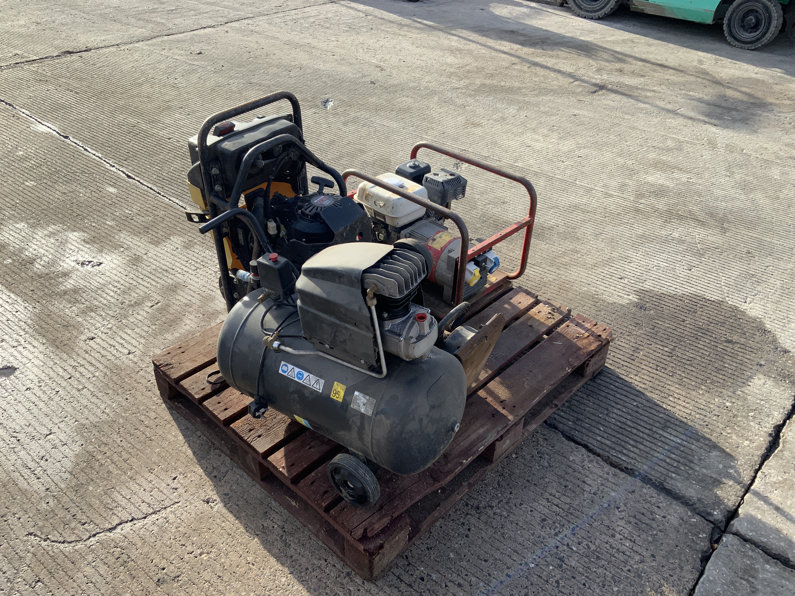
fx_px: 666
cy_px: 298
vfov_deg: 48.2
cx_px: 398
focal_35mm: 29
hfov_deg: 61.7
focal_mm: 3
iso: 16
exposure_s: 1/700
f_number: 1.8
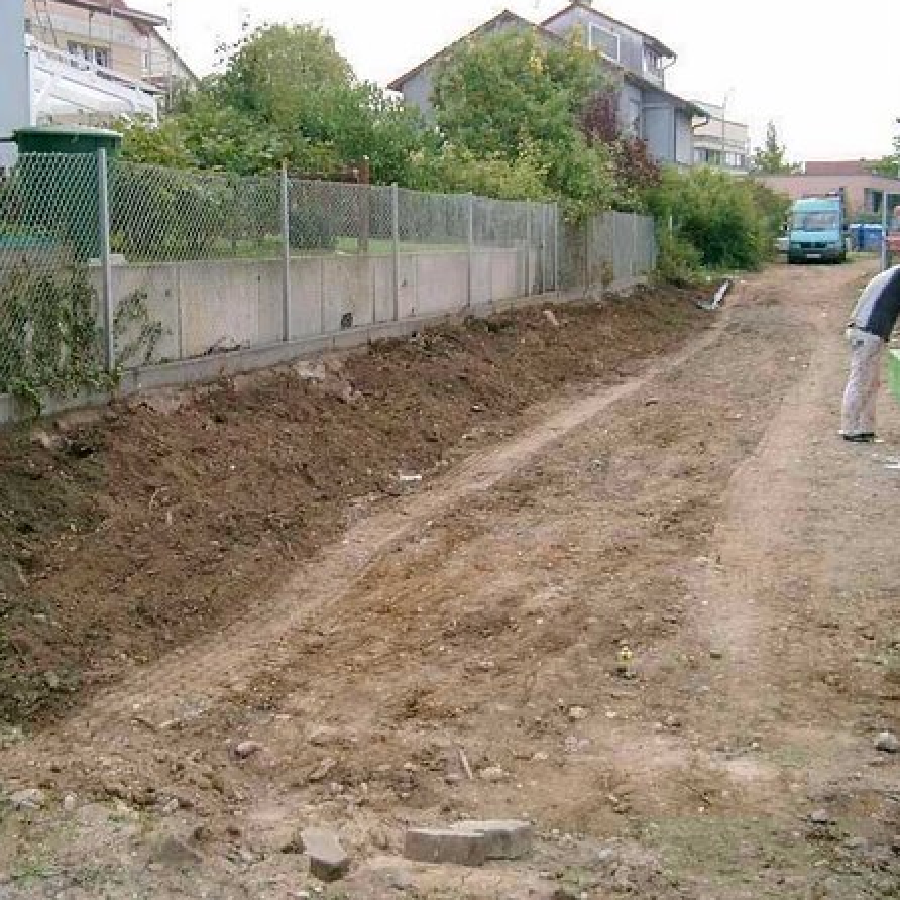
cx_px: 347
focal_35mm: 44
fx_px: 1294
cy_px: 448
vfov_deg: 38.3
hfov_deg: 38.1
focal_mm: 7.6
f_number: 2.6
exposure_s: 1/800
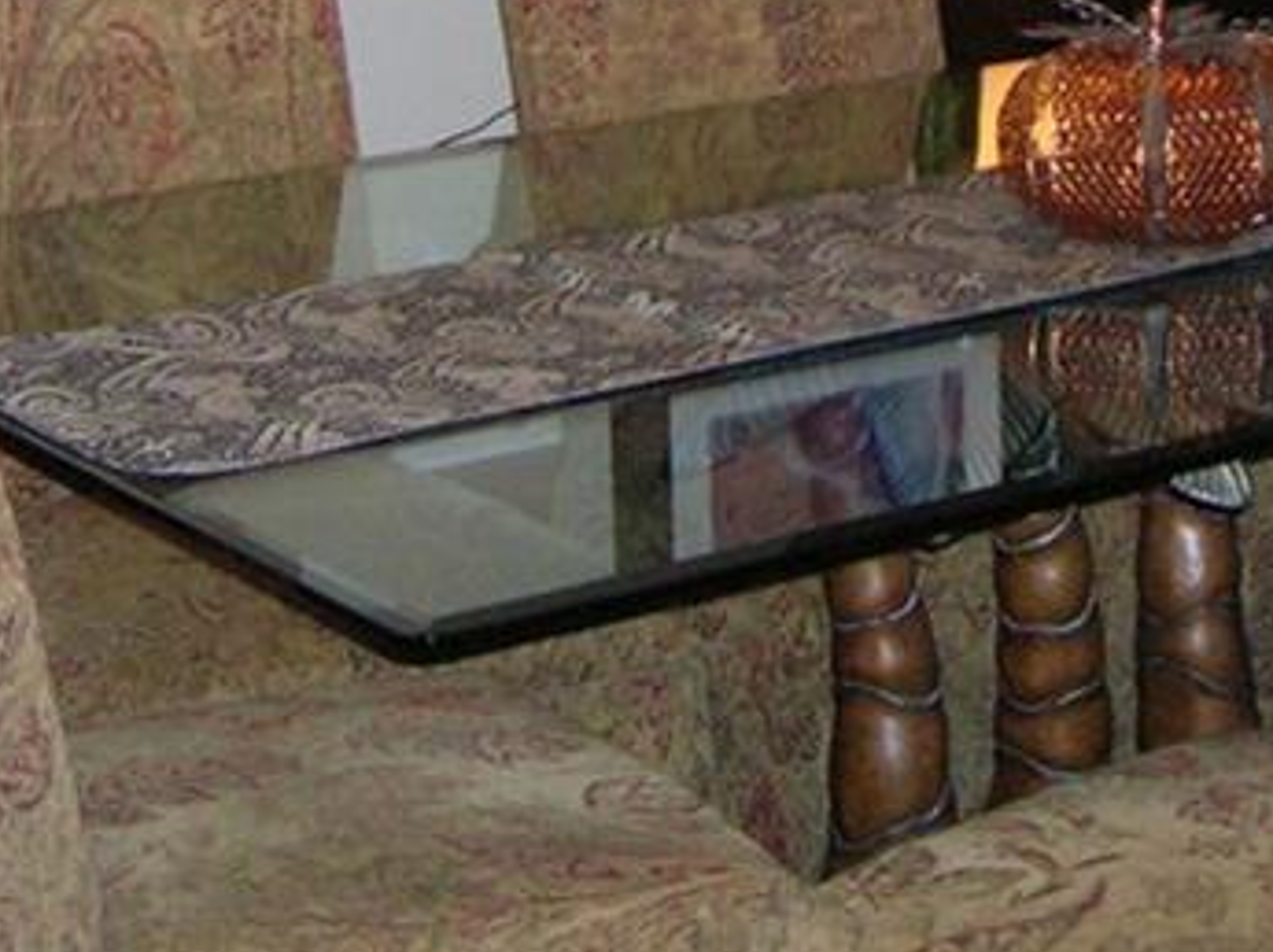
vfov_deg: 14.0
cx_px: 904
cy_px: -293
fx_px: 3710
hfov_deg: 19.4
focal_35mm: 101
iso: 198
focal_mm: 5.7
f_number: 2.9
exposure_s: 1/60.1
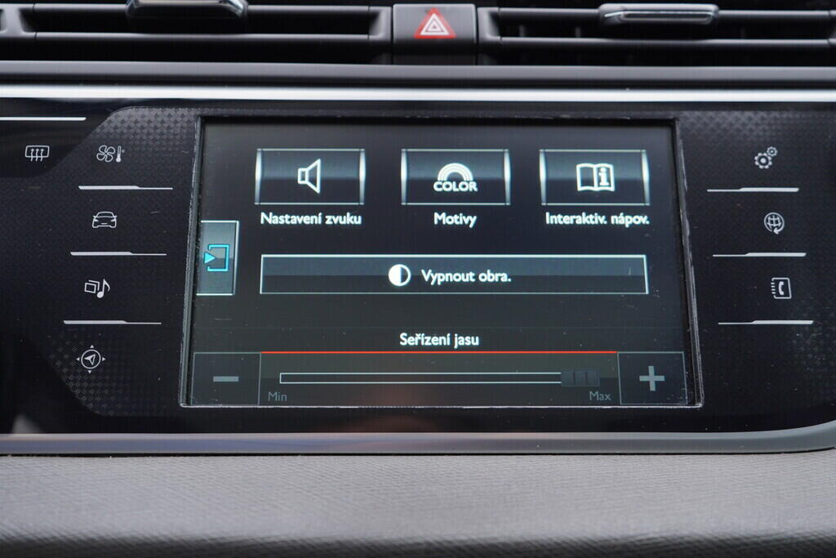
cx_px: 418
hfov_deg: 53.1
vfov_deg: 36.9
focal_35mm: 36
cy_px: 279
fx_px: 836
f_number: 3.2
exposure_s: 1/50
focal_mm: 24
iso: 125
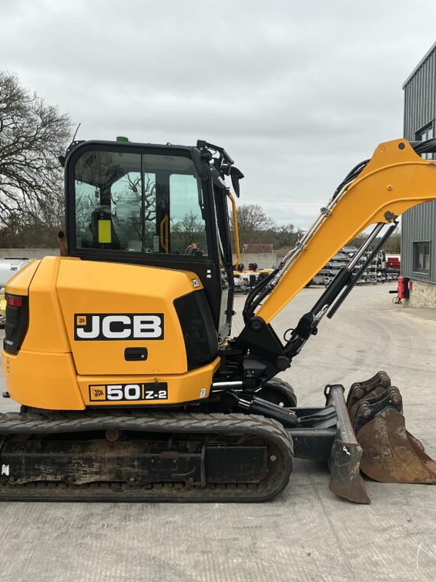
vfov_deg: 49.0
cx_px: 300
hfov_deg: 37.2
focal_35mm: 38
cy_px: 291
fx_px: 638
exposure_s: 1/457
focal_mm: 3
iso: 25
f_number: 1.8
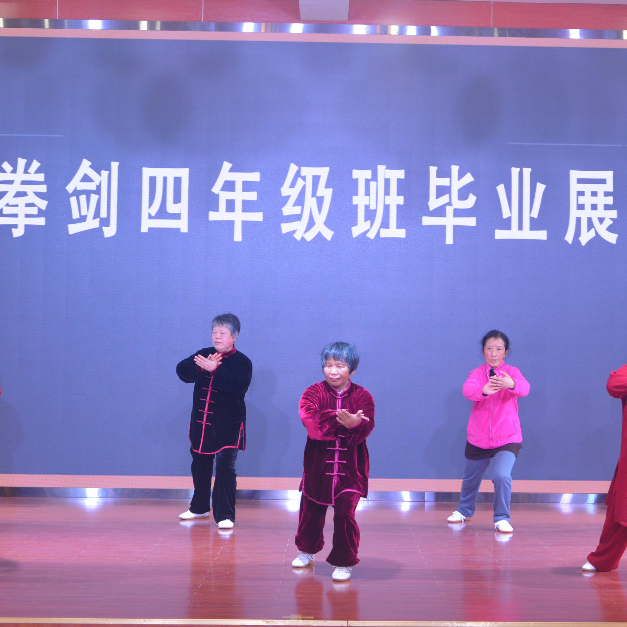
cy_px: 297
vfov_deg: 25.7
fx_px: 1373
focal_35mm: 67
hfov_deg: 25.7
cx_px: 361
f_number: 4
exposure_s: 1/50
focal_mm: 28
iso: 800
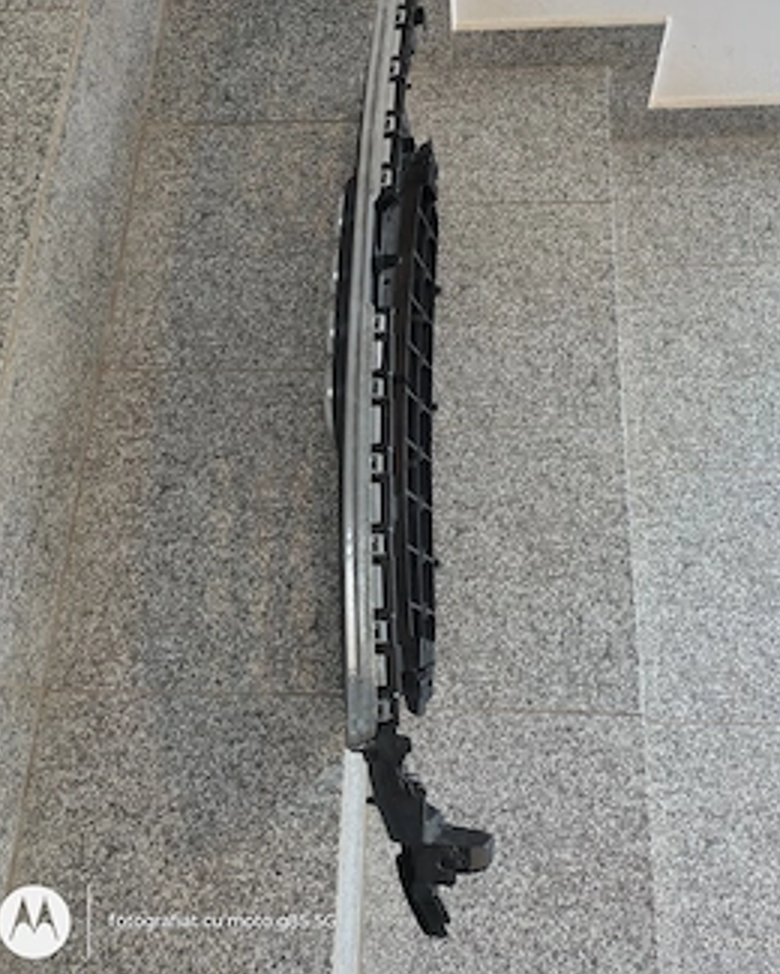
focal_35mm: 30
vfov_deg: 58.2
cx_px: 429
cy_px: 378
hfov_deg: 48.4
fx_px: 866
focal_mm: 4.71
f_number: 1.7
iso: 619
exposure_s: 1/50.1
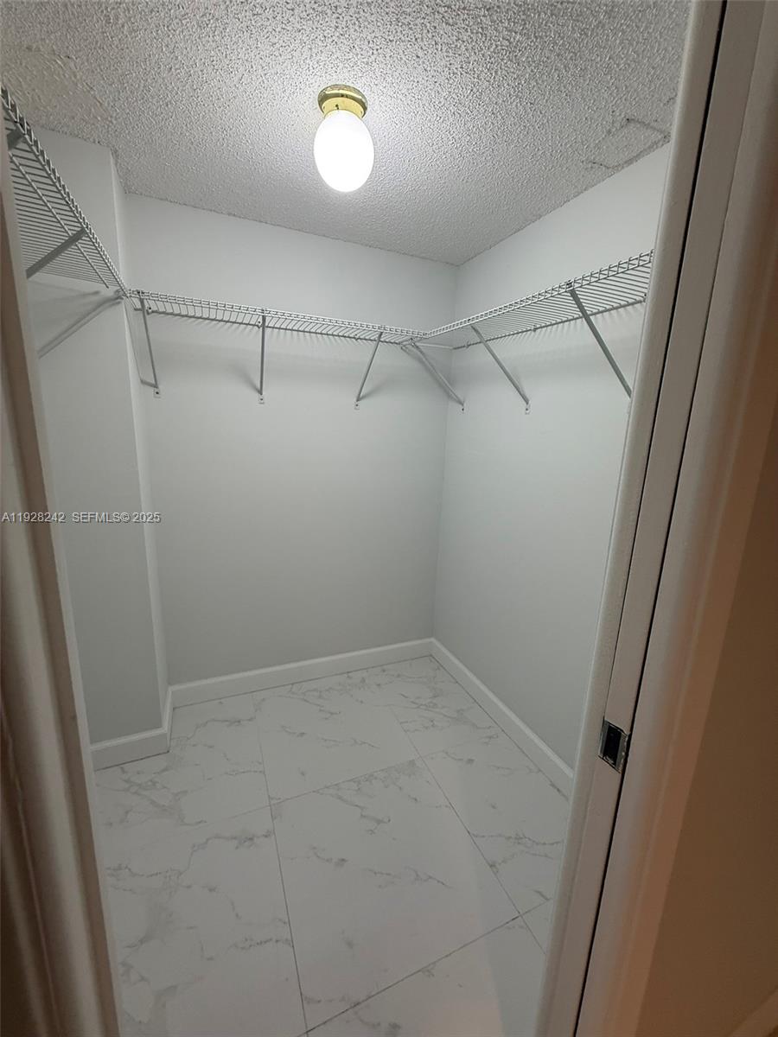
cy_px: 518
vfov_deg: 102.1
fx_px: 420
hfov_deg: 85.7
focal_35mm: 14
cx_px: 389
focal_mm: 2.22
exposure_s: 1/120
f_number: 2.2
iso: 125
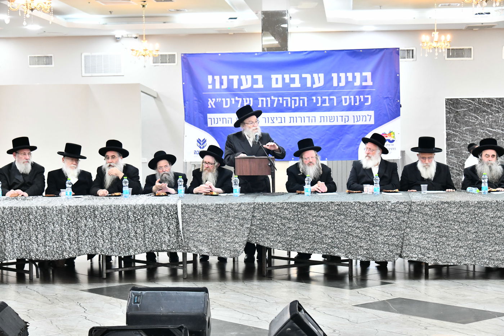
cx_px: 252
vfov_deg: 18.9
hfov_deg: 28.1
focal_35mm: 72
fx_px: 1008
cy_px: 168
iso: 5000
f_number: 5.6
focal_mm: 72
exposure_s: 1/160
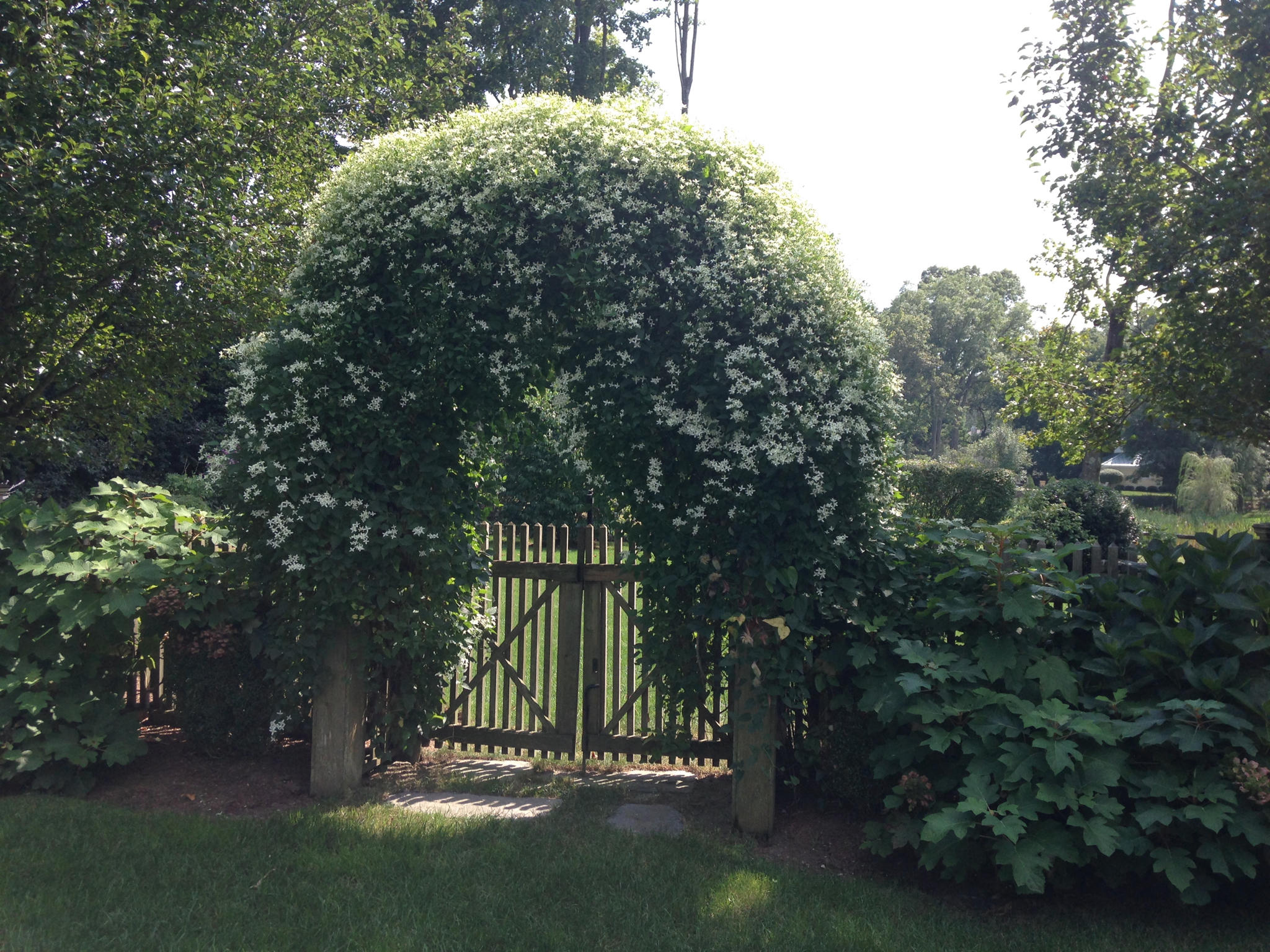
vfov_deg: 42.9
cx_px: 635
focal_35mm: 33
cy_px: 476
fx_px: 1211
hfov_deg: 55.4
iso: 50
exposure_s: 1/502
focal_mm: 4.12
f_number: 2.4
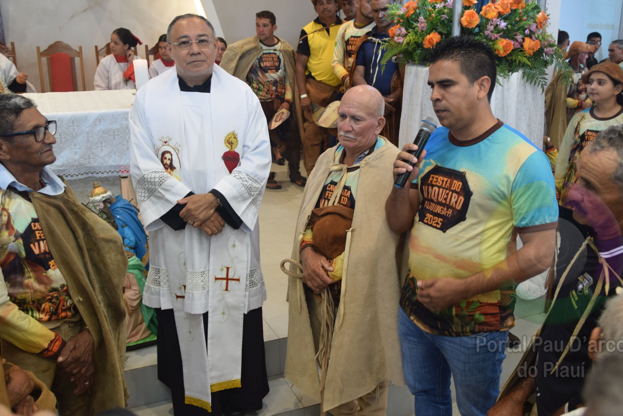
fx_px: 640
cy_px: 201
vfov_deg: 36.0
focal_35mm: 37
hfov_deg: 51.8
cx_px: 337
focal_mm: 22
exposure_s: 1/40
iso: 320
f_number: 3.5
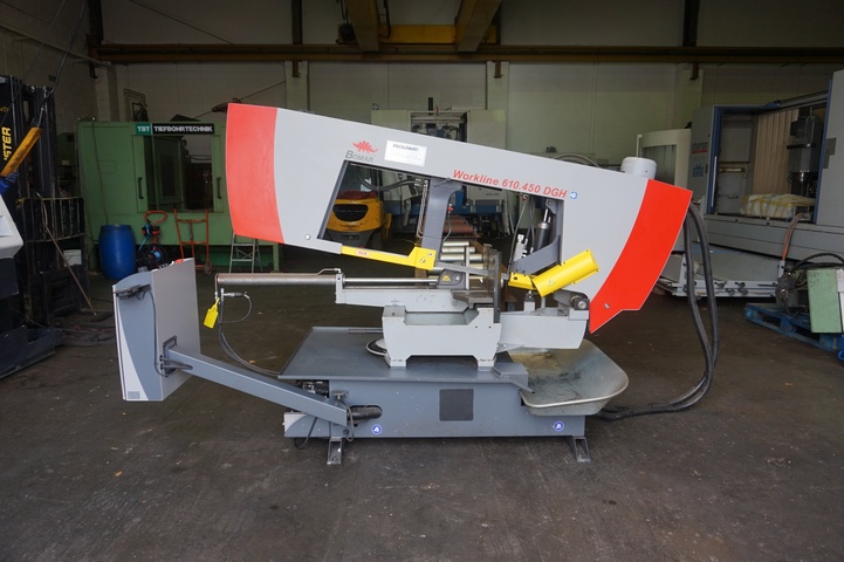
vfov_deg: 53.1
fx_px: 562
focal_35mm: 24
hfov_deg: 73.8
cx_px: 422
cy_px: 281
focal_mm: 16
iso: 200
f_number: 4
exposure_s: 1/160
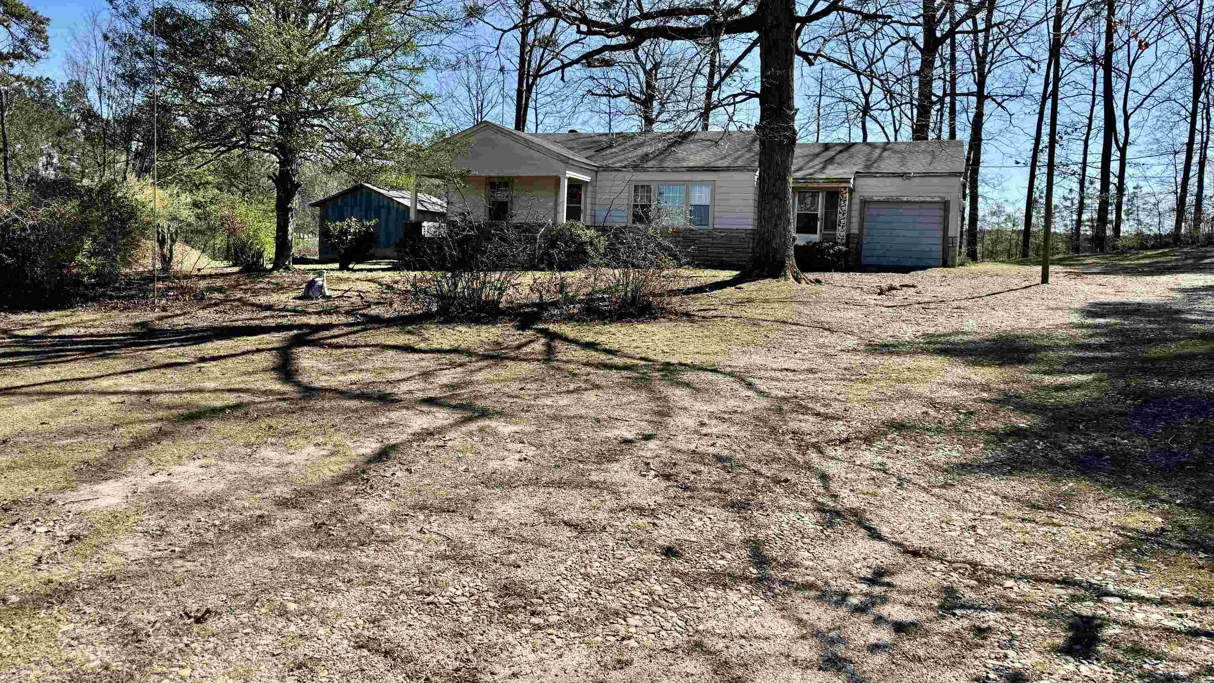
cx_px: 599
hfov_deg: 69.9
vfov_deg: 42.7
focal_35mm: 27
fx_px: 869
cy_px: 274
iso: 80
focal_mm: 6.76
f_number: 1.78
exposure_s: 1/3096
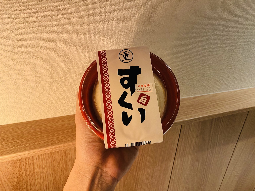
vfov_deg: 53.1
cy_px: 96
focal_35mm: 26
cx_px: 128
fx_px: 192
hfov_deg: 67.3
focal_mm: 4.25
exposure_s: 1/60
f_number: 1.8
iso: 200
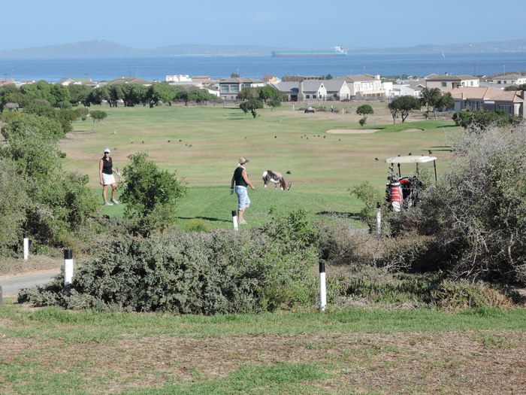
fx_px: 1823
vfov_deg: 12.3
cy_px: 198
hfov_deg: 16.4
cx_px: 263
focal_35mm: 120
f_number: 5.6
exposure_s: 1/250
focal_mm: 25.5
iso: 80
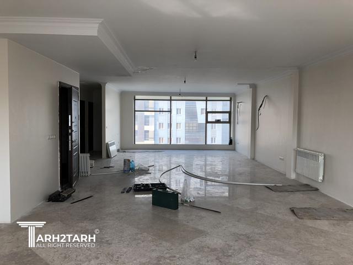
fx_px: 286
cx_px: 176
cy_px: 132
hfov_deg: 63.4
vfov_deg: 49.7
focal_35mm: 28
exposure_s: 1/148
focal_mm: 4
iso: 20
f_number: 1.8
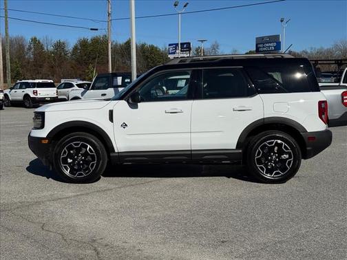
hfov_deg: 39.7
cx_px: 174
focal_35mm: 48
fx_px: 481
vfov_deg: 30.3
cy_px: 130
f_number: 1.78
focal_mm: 6.76
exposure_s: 1/15385
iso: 80
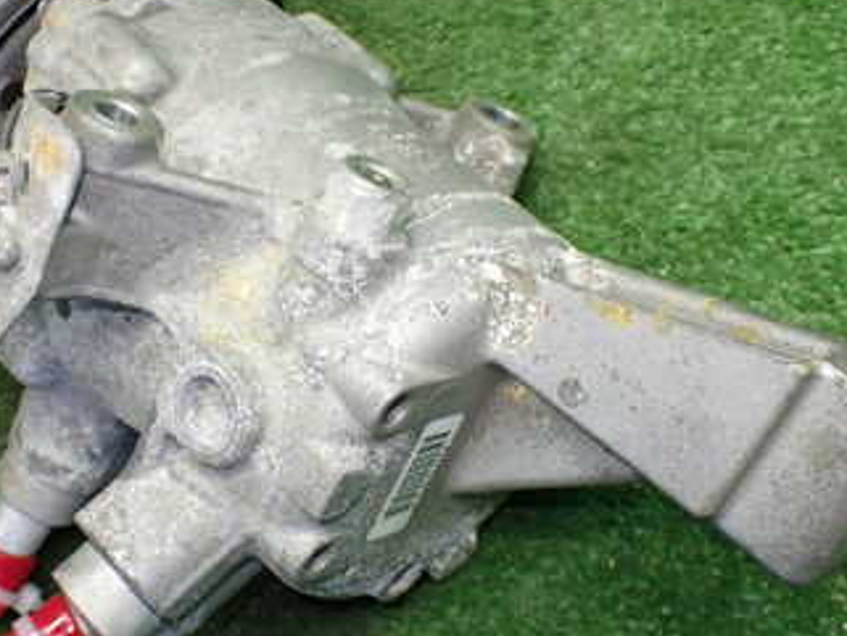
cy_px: 325
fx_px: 1371
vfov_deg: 26.1
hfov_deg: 34.2
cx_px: 314
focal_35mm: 56
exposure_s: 1/125
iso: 640
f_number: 2.3
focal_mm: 5.4
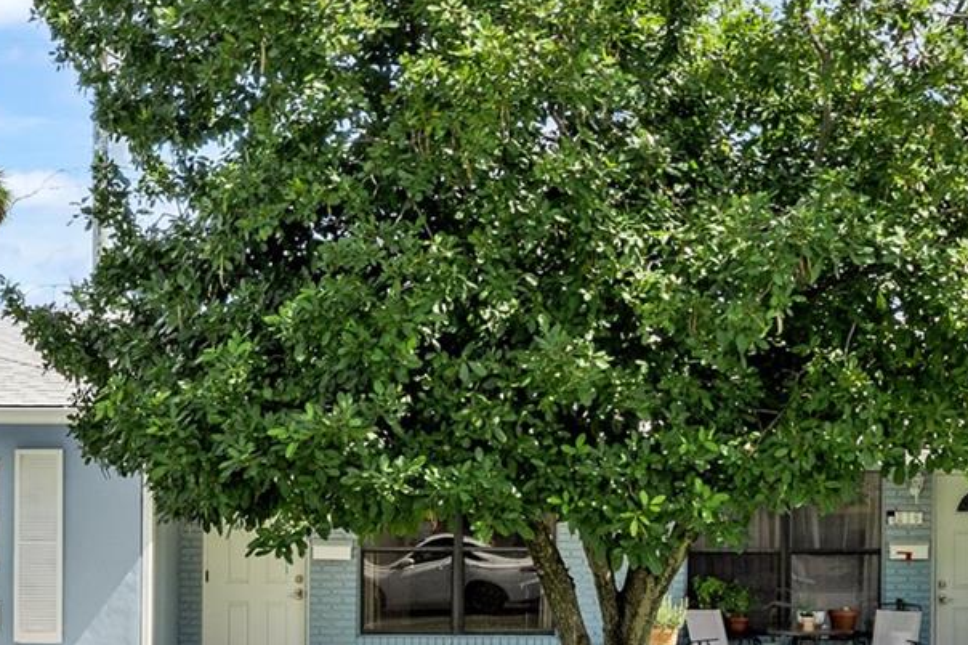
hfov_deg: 21.4
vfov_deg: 14.4
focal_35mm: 95
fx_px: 2553
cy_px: 383
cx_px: 646
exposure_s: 1/800
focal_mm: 10.26
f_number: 3.5
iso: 100
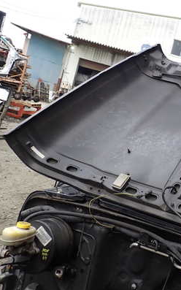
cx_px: 211
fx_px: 316
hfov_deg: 28.3
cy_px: 129
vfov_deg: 49.2
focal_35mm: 40
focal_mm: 4.5
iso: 100
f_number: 2.8
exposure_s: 1/200
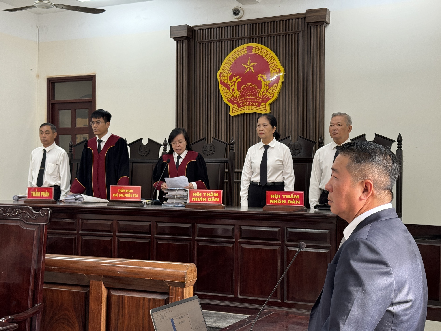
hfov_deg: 39.7
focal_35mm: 48
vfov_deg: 30.3
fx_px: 612
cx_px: 220
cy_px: 166
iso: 100
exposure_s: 1/68
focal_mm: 6.76
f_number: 1.78
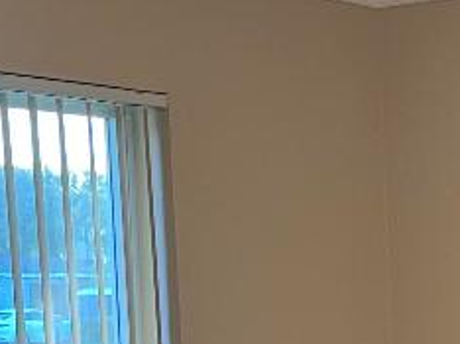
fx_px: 1513
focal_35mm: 114
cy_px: 468
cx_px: 714
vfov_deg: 12.5
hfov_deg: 15.7
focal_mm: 5.7
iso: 160
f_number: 1.5
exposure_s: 1/60
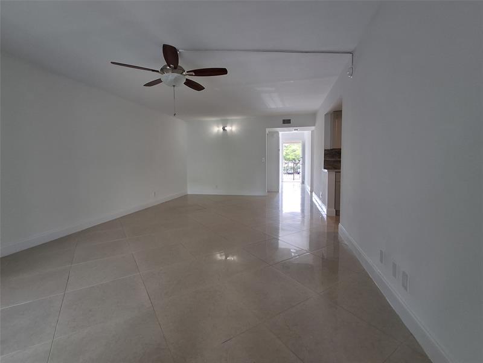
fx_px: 223
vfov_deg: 78.1
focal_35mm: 16
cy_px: 182
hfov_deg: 94.5
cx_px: 242
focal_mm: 1.64
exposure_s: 1/40
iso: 50
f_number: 2.2
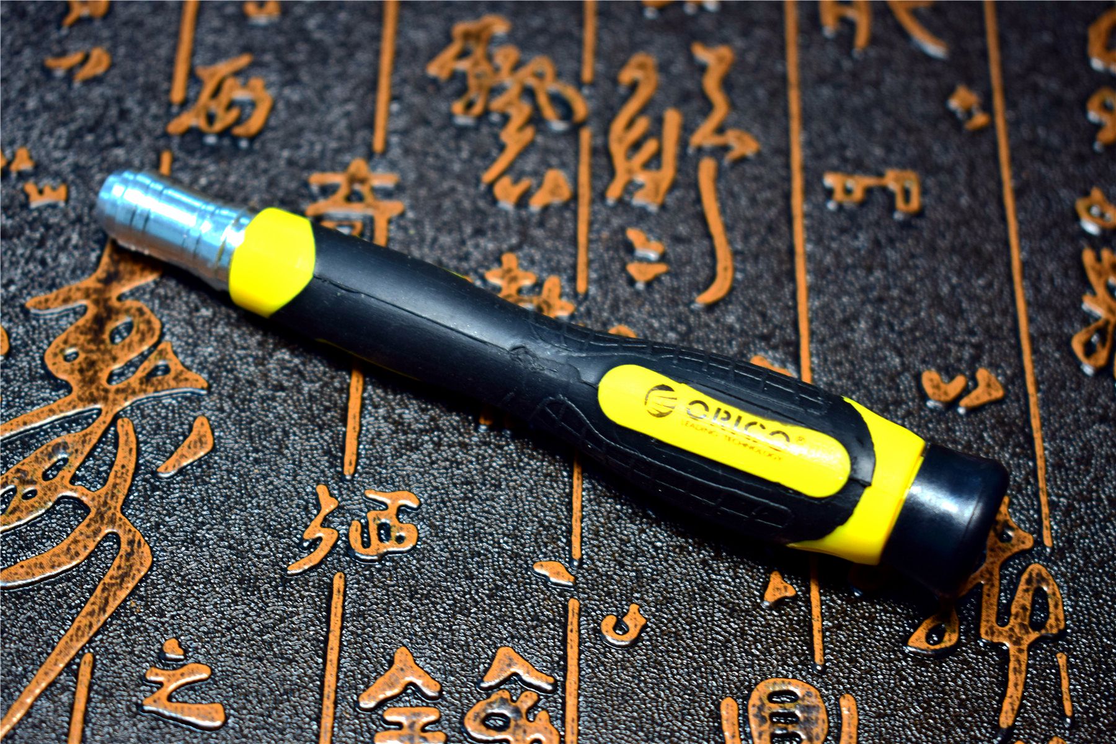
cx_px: 558
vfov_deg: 18.9
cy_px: 372
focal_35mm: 72
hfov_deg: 28.1
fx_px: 2232
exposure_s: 1/20
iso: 100
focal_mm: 48
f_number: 5.3
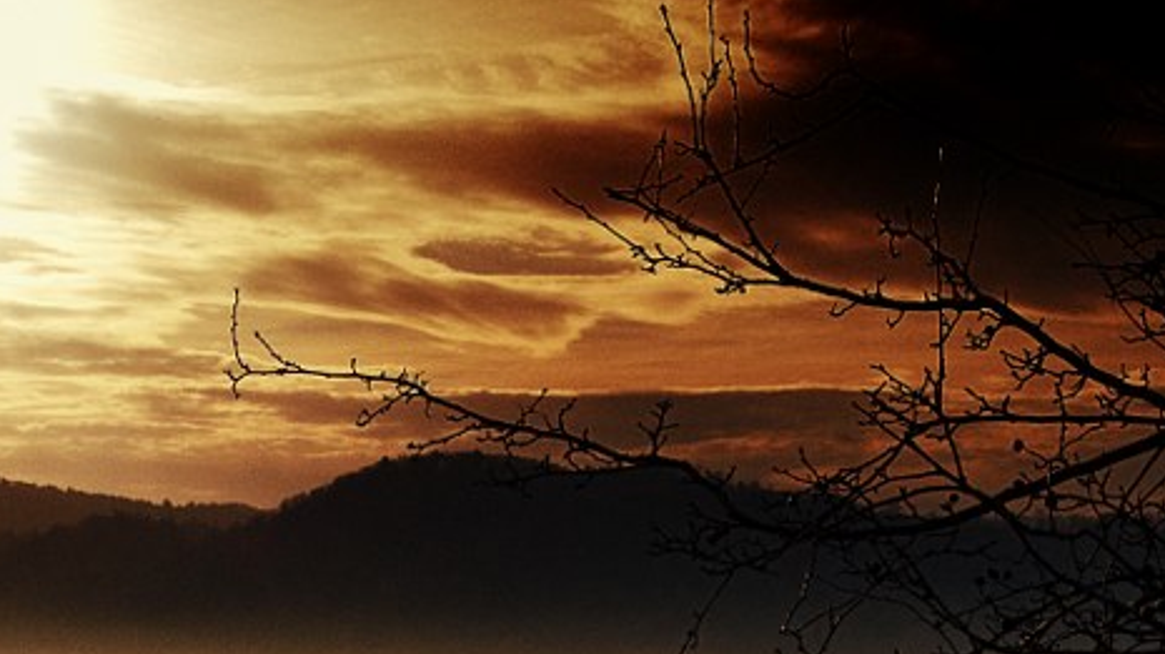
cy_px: 631
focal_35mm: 83
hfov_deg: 25.3
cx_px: 298
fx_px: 2563
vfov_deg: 14.3
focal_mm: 24
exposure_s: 1/2000
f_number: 22
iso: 1250
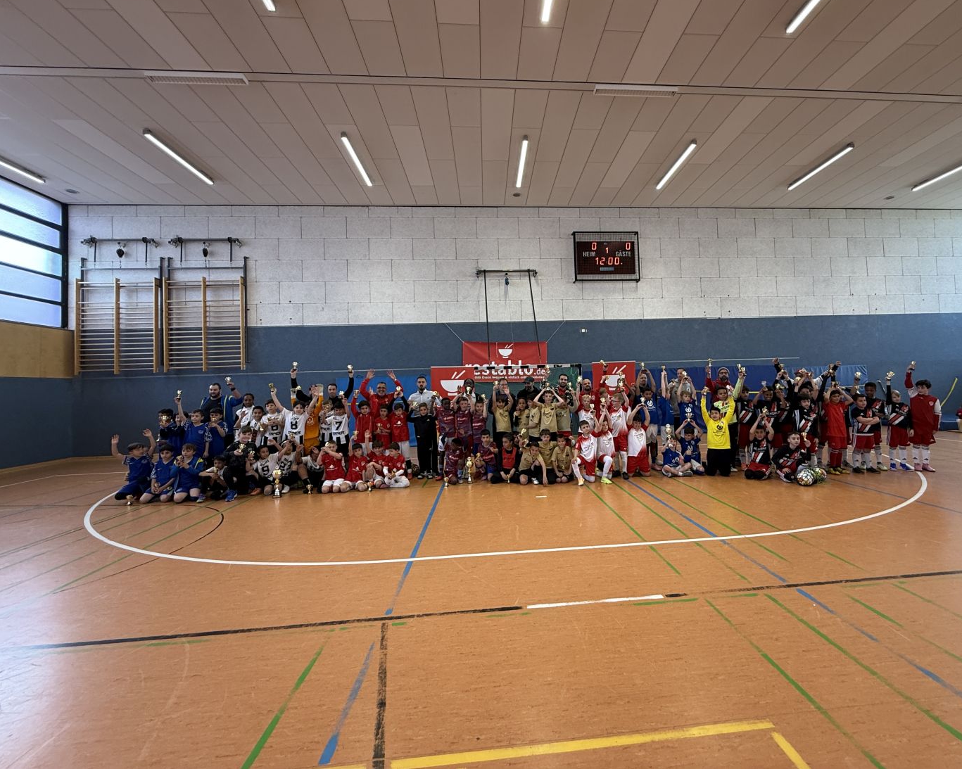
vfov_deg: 84.0
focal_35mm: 15
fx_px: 427
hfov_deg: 96.5
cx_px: 526
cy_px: 374
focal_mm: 2.22
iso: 125
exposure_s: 1/99
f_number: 2.2
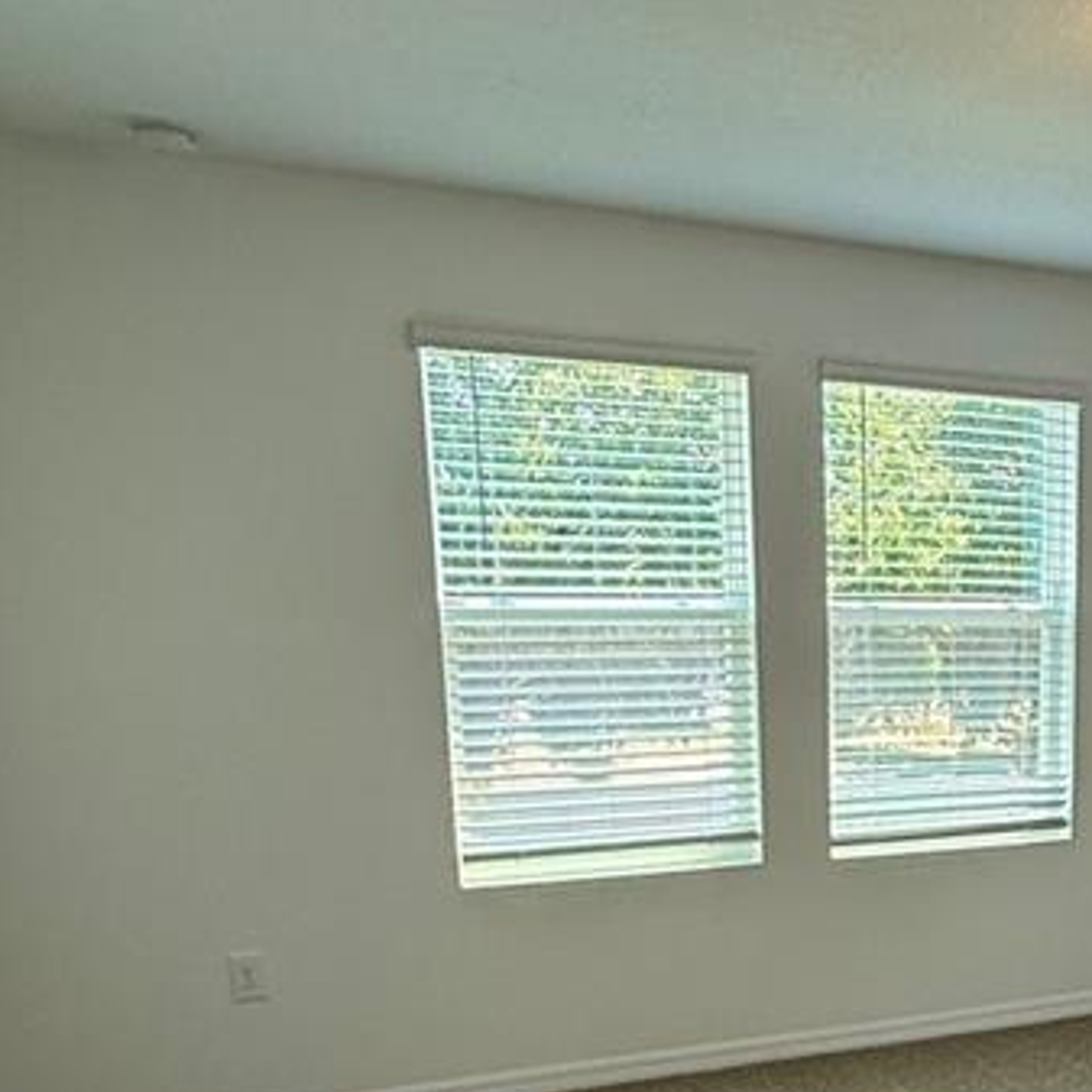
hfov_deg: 35.1
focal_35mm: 44
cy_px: 956
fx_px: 1570
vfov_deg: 36.3
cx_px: 1066
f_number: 2.2
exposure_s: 1/120
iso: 100
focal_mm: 2.22
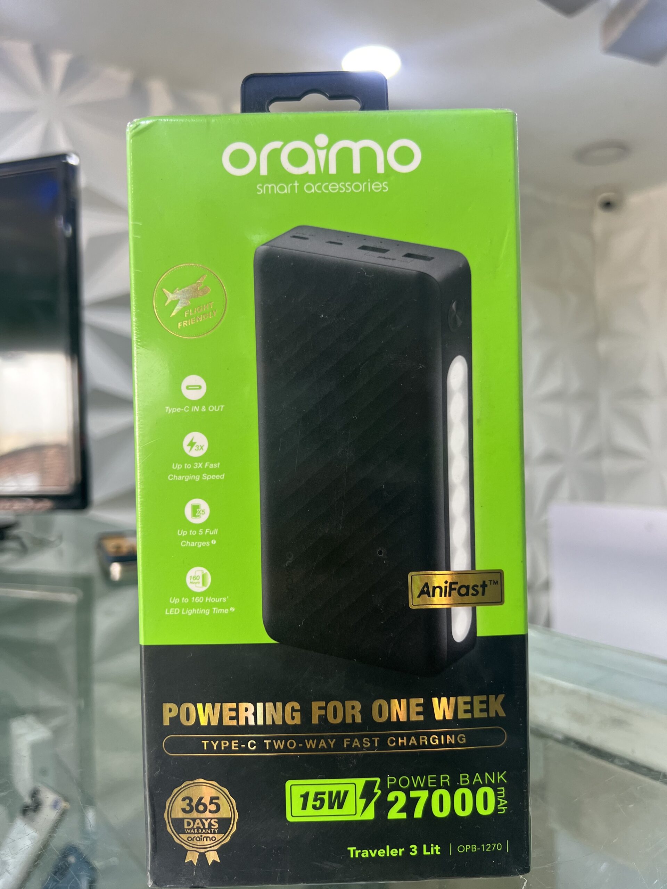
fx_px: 668
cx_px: 334
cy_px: 444
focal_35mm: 26
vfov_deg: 67.3
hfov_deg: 53.1
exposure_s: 1/100
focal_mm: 5.7
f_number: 1.5
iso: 100
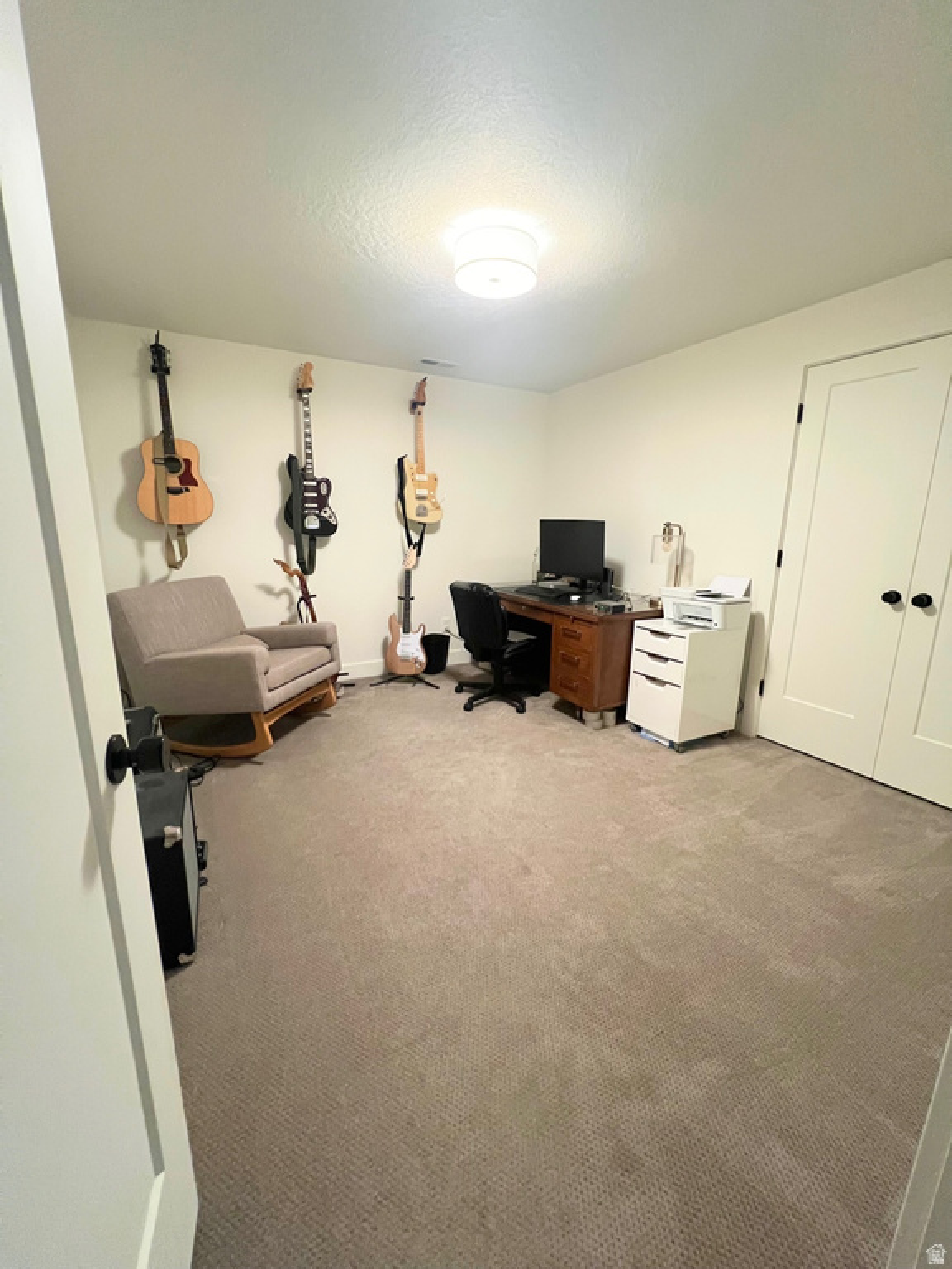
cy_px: 634
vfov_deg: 106.2
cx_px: 476
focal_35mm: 13
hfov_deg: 89.9
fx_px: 477
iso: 500
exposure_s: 1/60
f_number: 1.8
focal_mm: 1.57
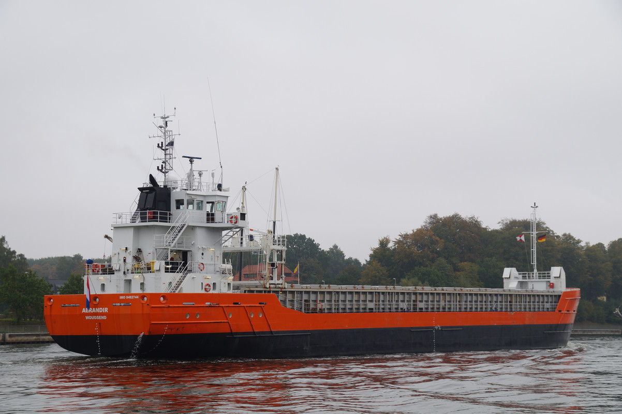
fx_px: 1295
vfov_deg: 18.2
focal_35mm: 75
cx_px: 311
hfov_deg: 27.0
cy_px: 207
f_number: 8
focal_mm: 50
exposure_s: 1/125
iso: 100
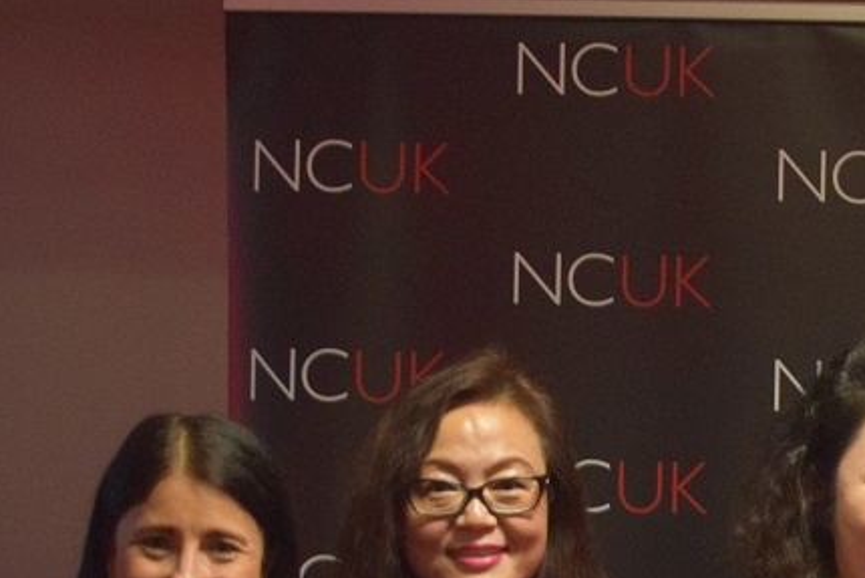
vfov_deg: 10.1
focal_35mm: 134
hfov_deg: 14.9
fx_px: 3221
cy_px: 683
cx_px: 980
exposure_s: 1/10
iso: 3200
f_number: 4.2
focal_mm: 30
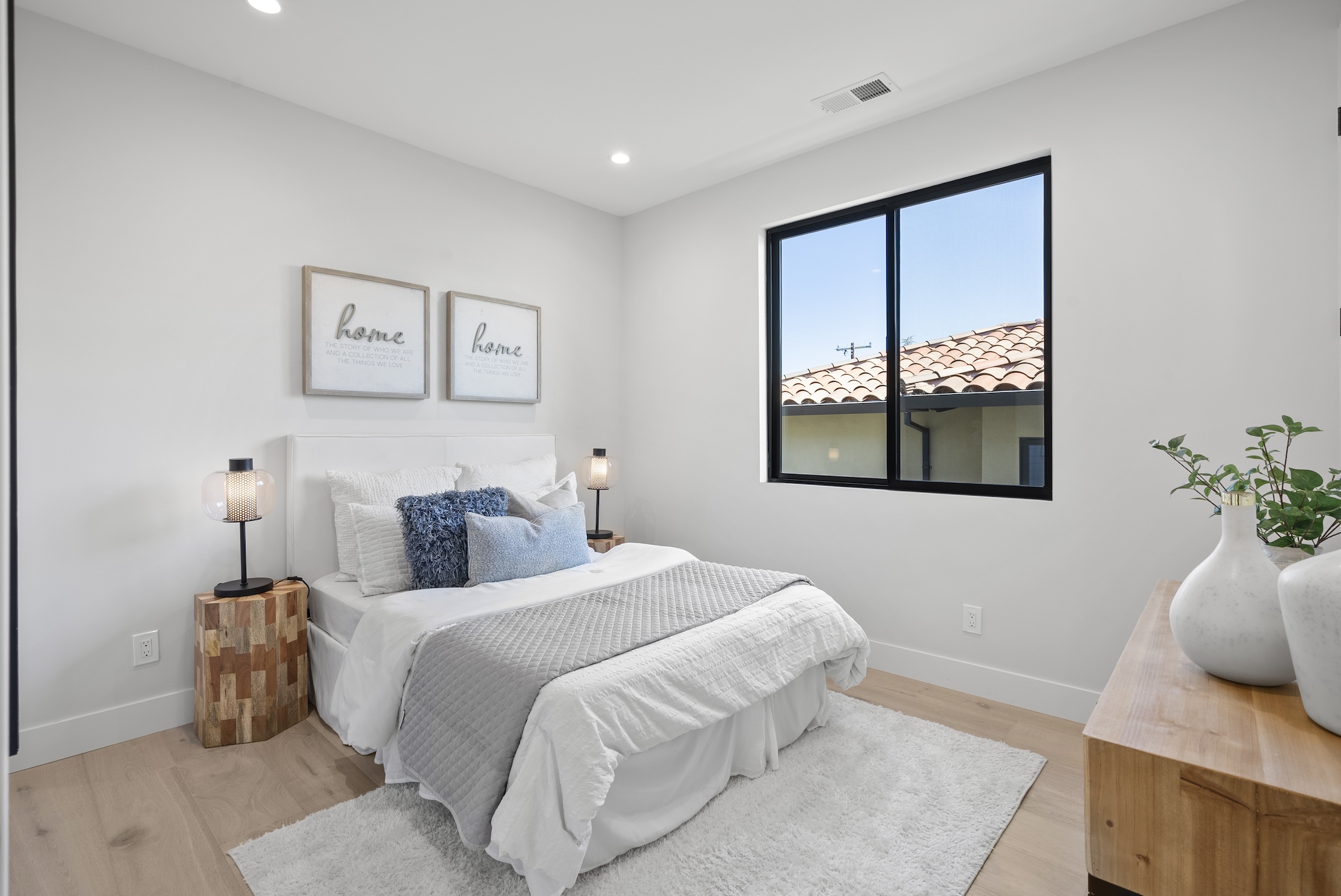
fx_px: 596
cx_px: 670
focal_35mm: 16
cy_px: 448
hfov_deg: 96.7
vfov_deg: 73.8
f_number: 8
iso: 100
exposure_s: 1/3
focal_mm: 16
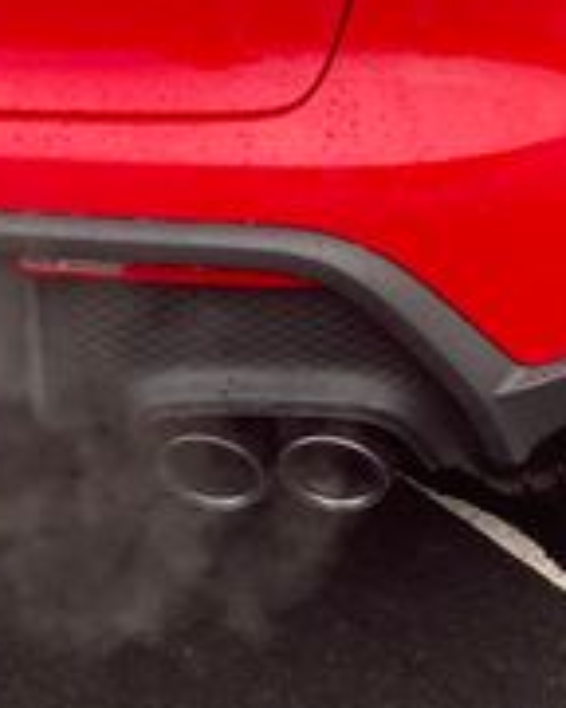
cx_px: 8
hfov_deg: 15.6
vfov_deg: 18.8
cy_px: -114
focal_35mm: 97
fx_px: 2031
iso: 64
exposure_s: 1/100
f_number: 1.8
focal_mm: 3.99
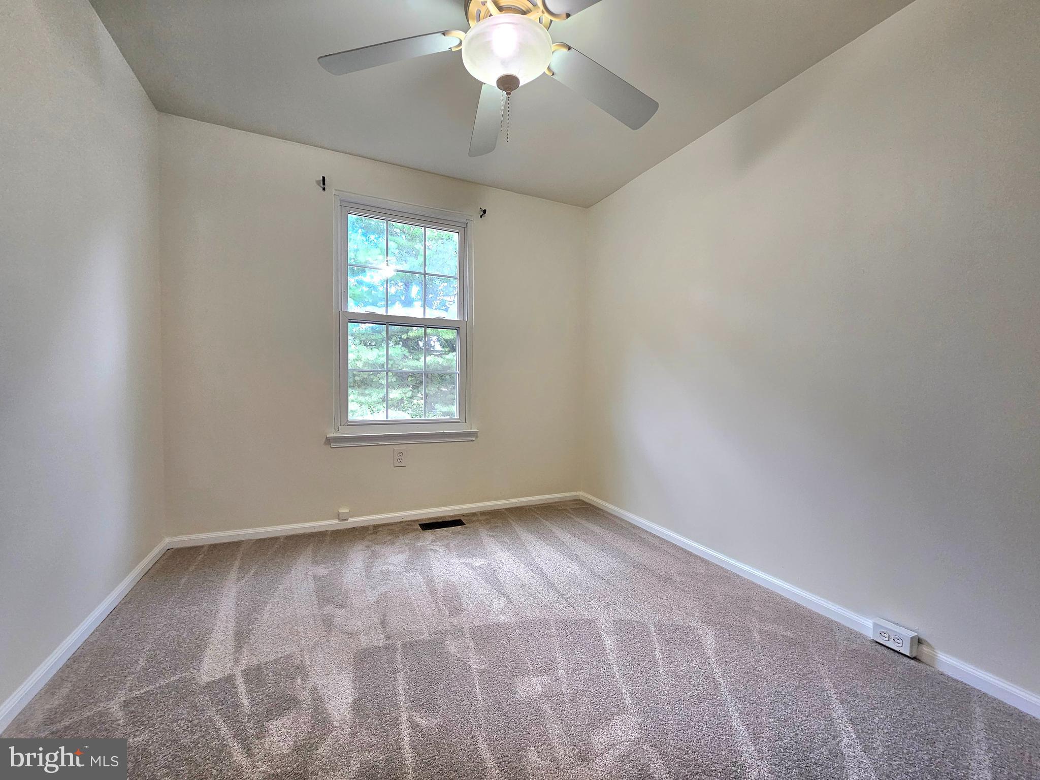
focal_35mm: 13
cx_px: 520
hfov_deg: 106.2
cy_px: 390
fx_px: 391
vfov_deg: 89.9
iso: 160
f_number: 2.2
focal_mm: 2.2
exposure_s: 1/60.2
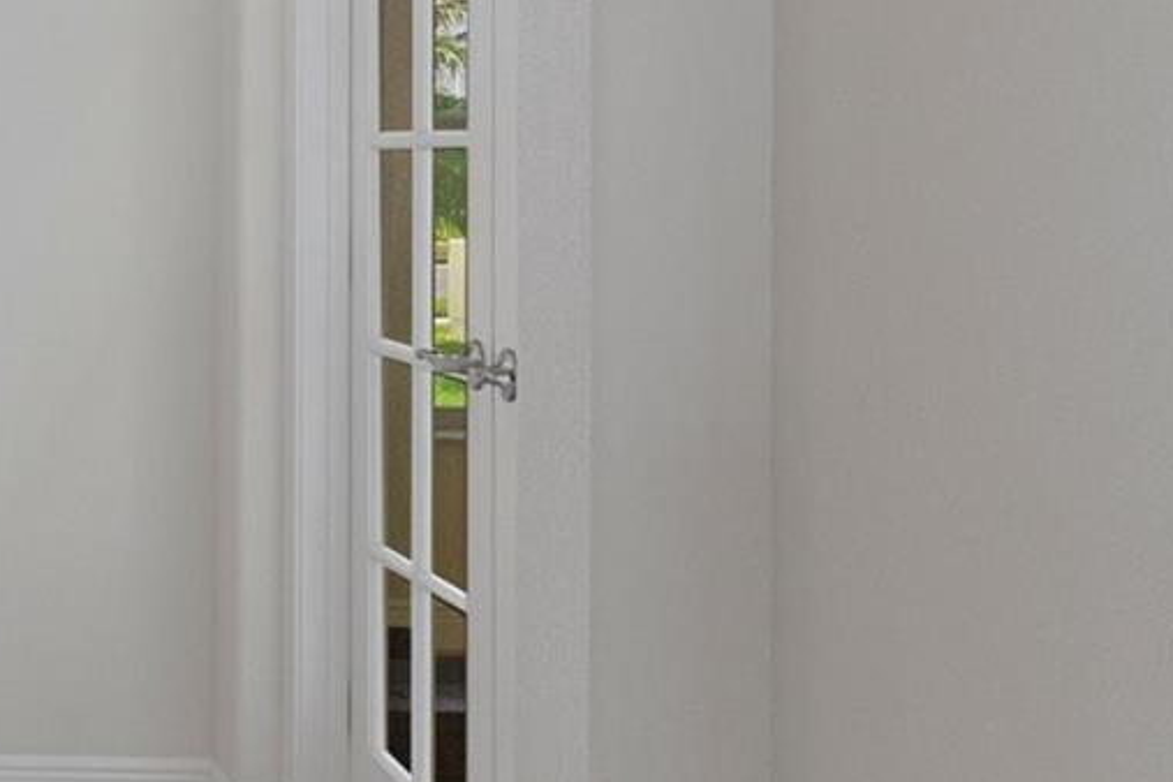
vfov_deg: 21.7
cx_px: -333
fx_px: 2006
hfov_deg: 27.5
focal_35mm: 62
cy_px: 118
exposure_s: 1/20
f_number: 8
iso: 320
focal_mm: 13
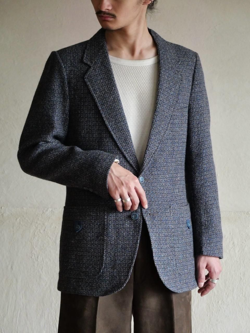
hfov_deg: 12.3
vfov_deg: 16.4
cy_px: 166
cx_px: 125
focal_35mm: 120
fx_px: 1156
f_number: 4
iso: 3200
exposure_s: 1/60
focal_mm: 60
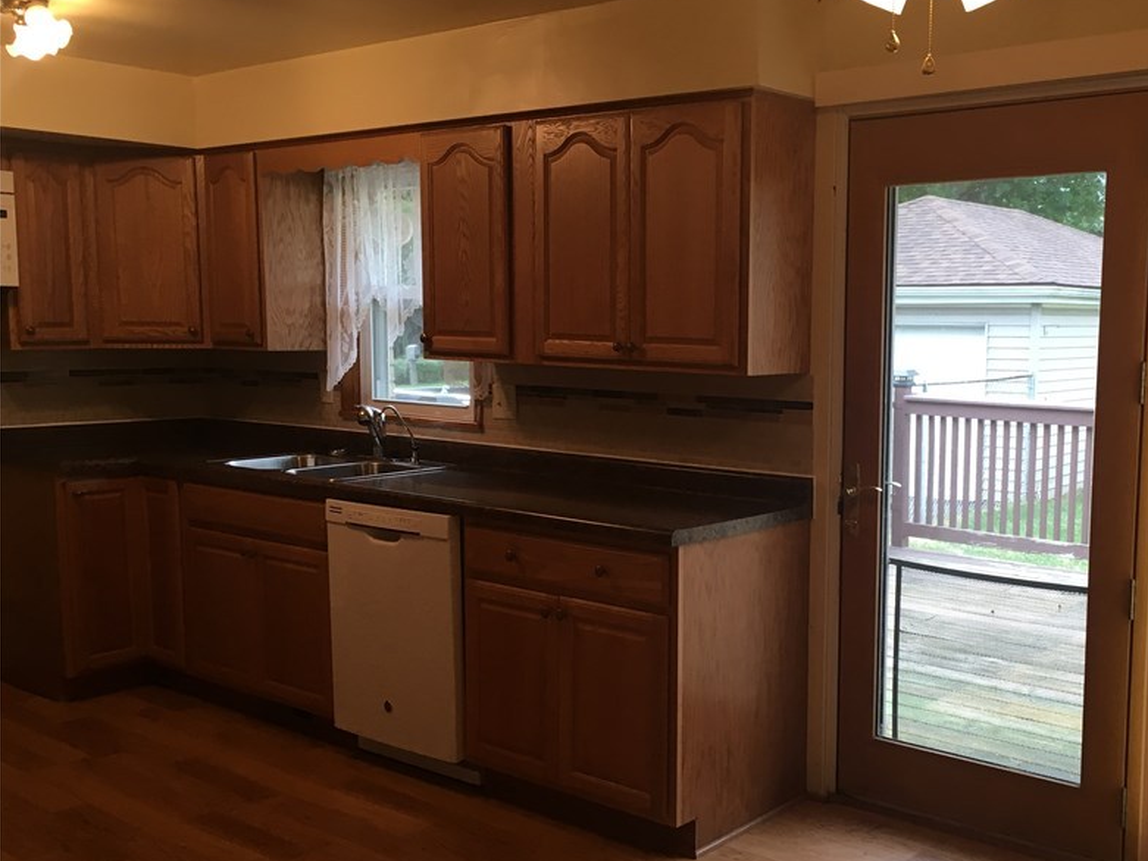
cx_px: 751
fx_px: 1260
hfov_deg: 48.3
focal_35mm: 38
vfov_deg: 37.7
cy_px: 472
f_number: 2.2
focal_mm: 4.15
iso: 25
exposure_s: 1/30
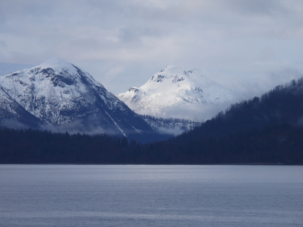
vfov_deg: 5.0
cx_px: 152
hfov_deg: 6.6
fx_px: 2626
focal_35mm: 300
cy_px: 114
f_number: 5
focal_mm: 53.5
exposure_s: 1/800
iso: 100
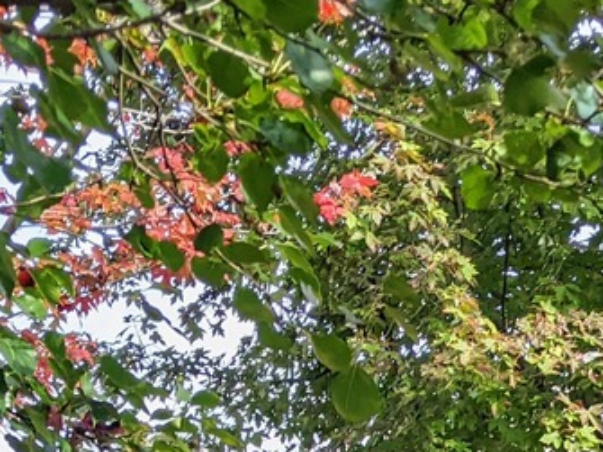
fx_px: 2020
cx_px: 302
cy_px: 854
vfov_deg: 11.7
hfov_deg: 17.0
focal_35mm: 116
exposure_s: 1/809
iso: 47
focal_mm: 4.44
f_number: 1.8
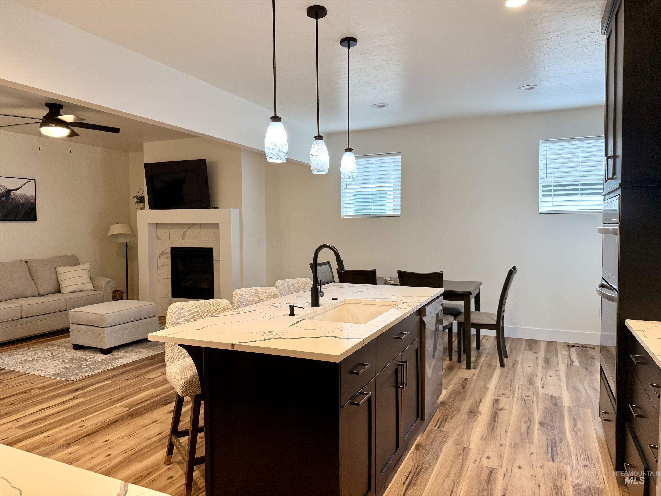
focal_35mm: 24
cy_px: 248
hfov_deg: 71.6
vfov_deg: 56.8
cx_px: 330
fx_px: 458
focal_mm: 6.76
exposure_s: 1/120
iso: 200
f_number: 1.78
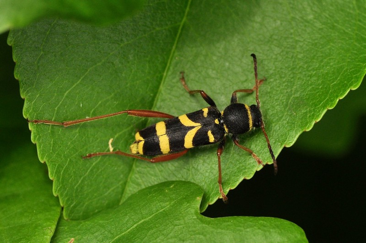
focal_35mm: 150
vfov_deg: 9.1
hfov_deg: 13.7
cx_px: 183
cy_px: 122
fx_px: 1523
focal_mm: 100
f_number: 14
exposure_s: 1/200
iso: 400
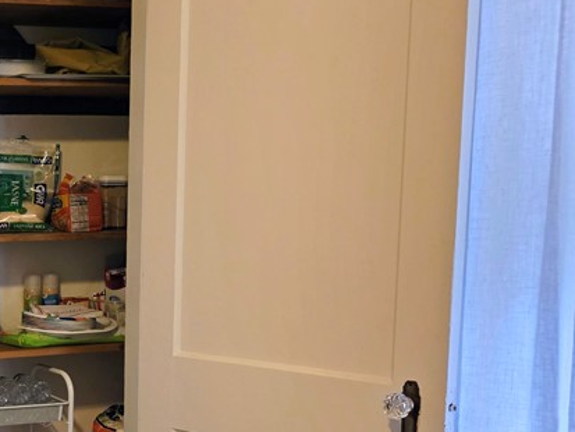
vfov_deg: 25.3
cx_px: -93
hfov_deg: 29.6
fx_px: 947
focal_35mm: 57
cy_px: 343
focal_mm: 6.3
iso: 500
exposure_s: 1/120
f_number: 1.7
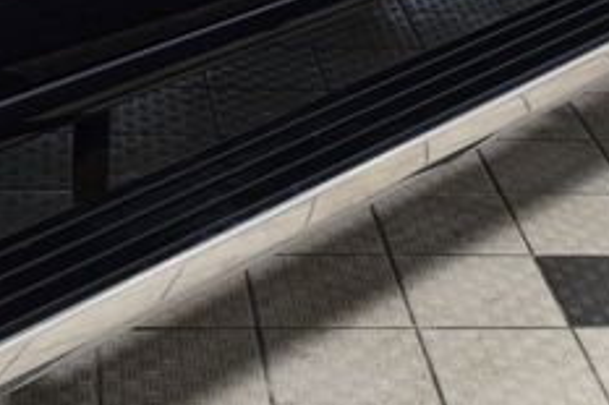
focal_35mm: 99
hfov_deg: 20.6
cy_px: 189
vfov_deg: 13.8
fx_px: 1674
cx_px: 206
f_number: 4
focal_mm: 24
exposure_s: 1/60
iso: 1600
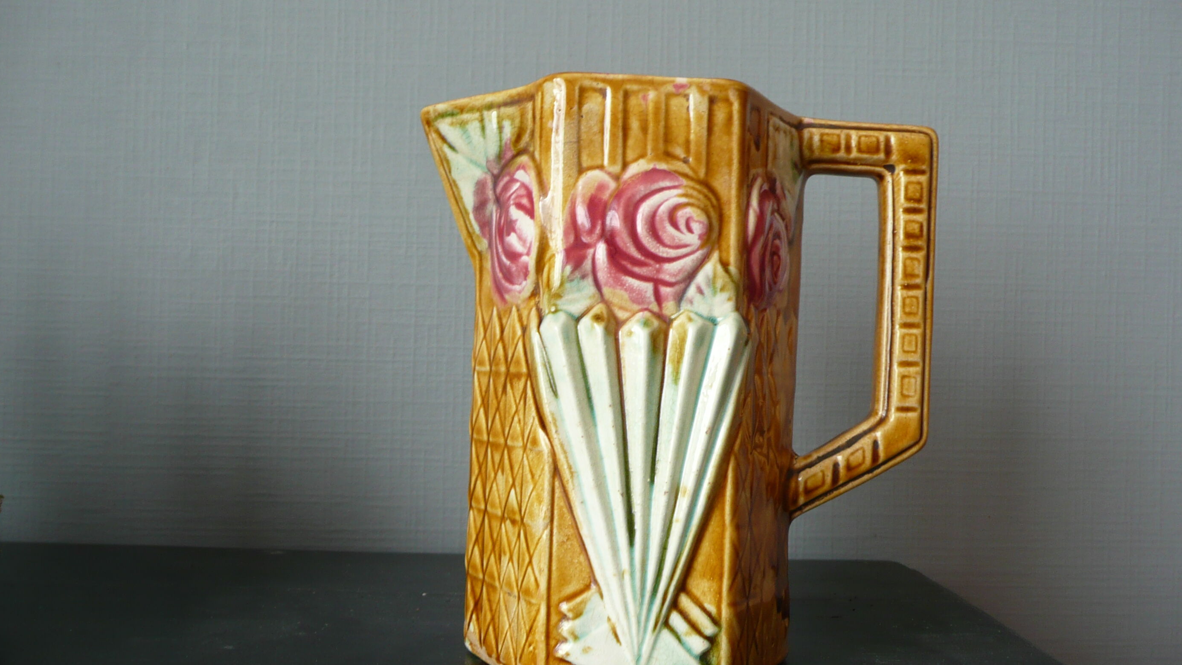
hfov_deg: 62.6
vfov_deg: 37.8
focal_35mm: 31
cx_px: 597
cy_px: 351
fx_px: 972
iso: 100
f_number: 3.3
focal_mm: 4.6
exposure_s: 1/30
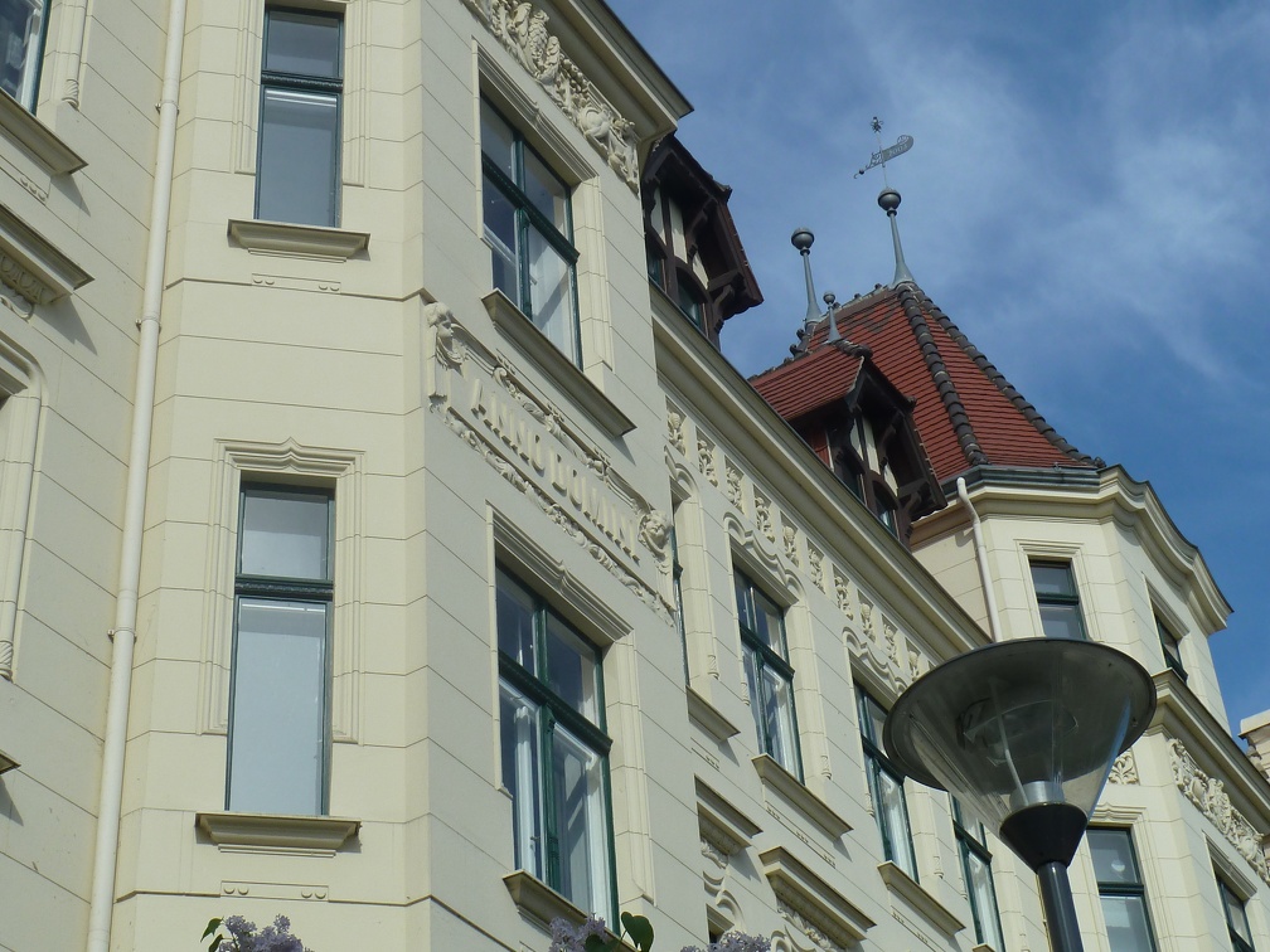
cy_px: 476
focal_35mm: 48
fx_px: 1761
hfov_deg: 39.7
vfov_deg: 30.3
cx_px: 635
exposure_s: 1/500
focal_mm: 7.9
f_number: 5
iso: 80
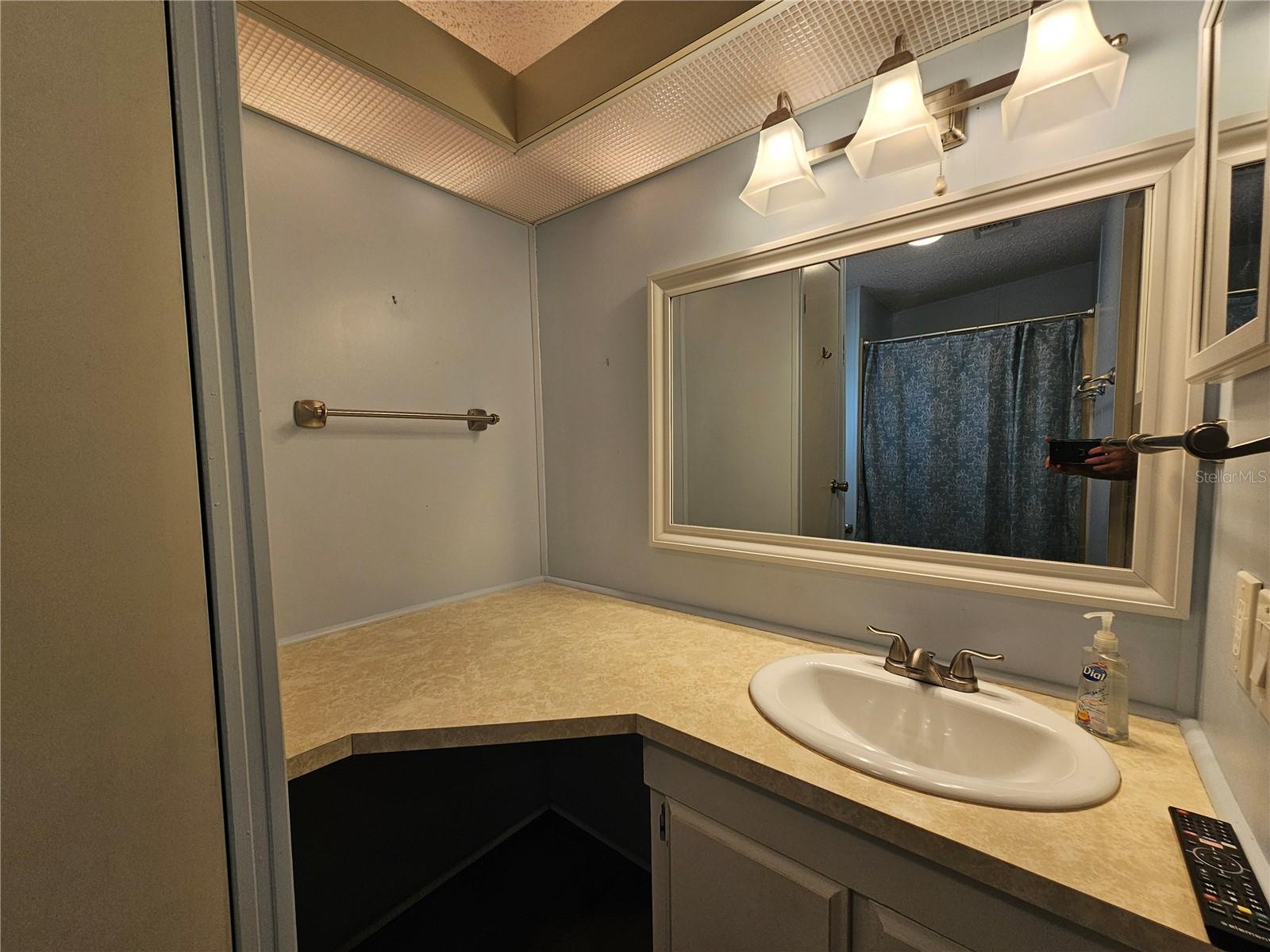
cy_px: 476
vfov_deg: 89.9
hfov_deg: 106.2
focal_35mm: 13
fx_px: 477
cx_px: 635
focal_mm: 2.2
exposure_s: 1/120
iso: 64
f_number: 2.2
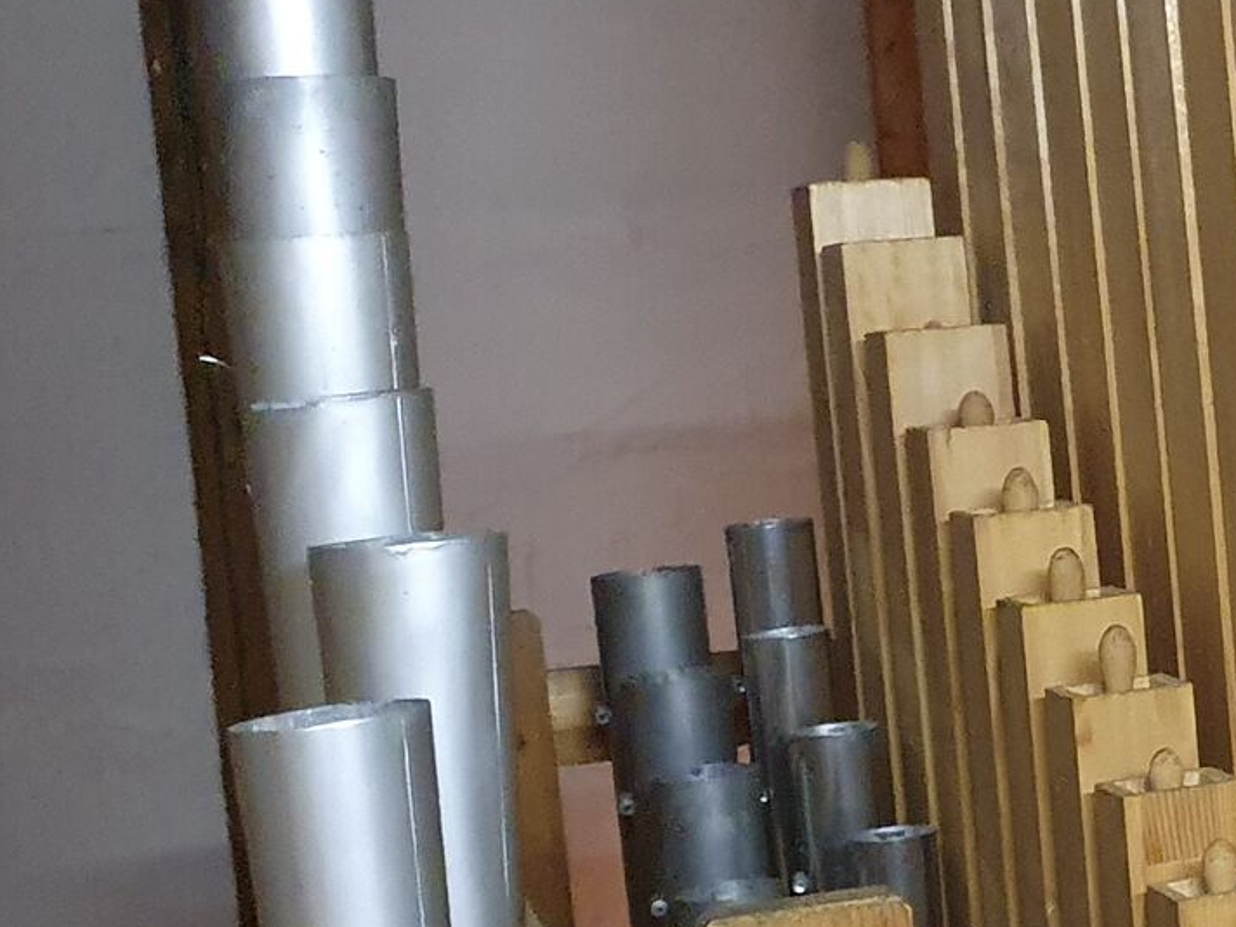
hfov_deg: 20.3
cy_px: 504
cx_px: 1800
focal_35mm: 84
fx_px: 2999
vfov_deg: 17.6
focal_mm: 4.32
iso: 640
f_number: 1.5
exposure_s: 1/50
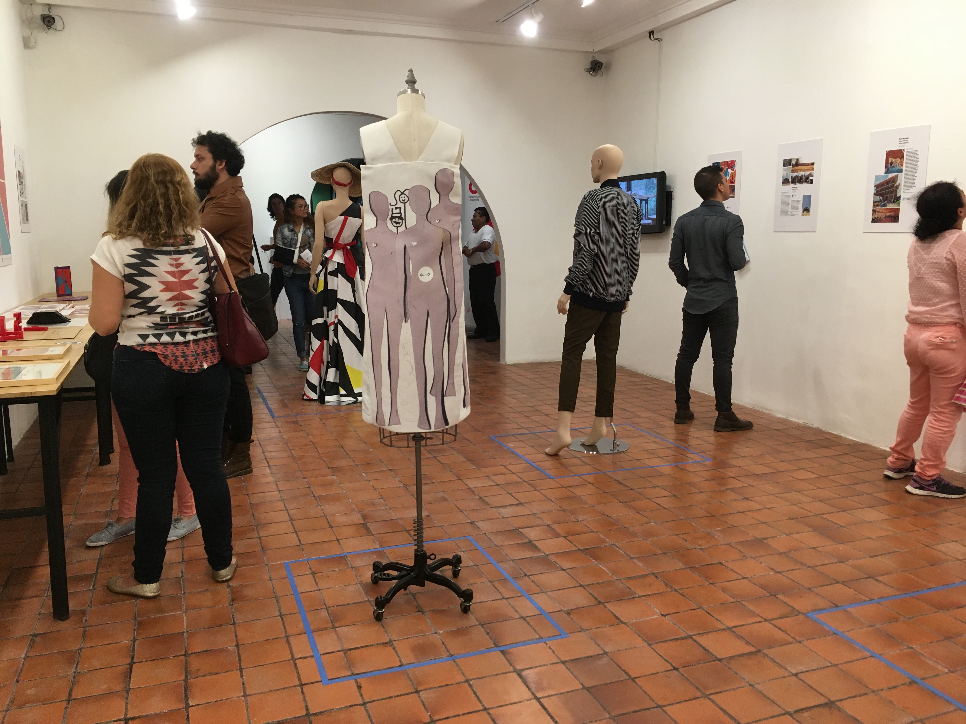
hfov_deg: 61.7
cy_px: 362
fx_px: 809
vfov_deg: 48.2
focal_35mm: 29
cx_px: 483
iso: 40
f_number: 2.2
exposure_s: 1/30
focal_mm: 4.15
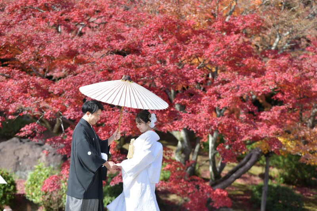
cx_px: 158
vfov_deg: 13.0
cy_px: 106
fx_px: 924
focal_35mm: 105
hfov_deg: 19.5
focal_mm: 105
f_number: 2.5
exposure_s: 1/1250
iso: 100
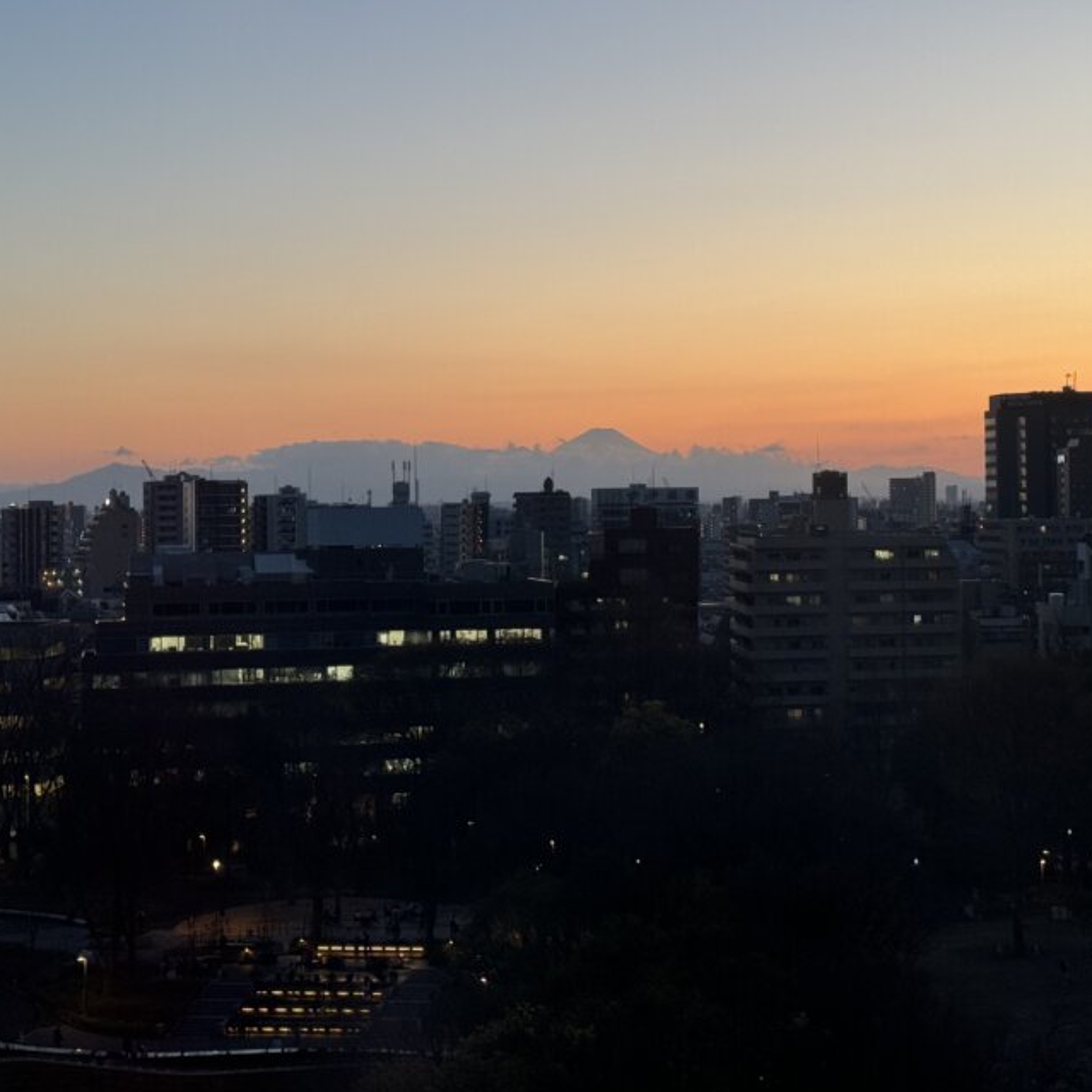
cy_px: 473
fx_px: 2427
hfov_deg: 25.3
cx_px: 702
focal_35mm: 68
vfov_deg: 25.3
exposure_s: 1/100
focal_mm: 6.86
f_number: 1.78
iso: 80
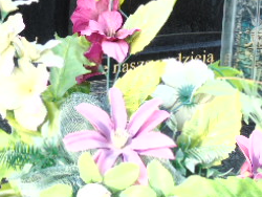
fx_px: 1045
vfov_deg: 10.6
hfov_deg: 14.3
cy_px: -24
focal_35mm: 138
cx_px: 82
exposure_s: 1/60
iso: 80
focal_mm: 9.6
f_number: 4.3
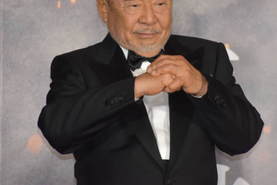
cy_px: 63
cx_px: 143
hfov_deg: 4.4
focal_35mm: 468
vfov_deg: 2.9
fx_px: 3602
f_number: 6.3
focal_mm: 220
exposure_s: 1/60
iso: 800
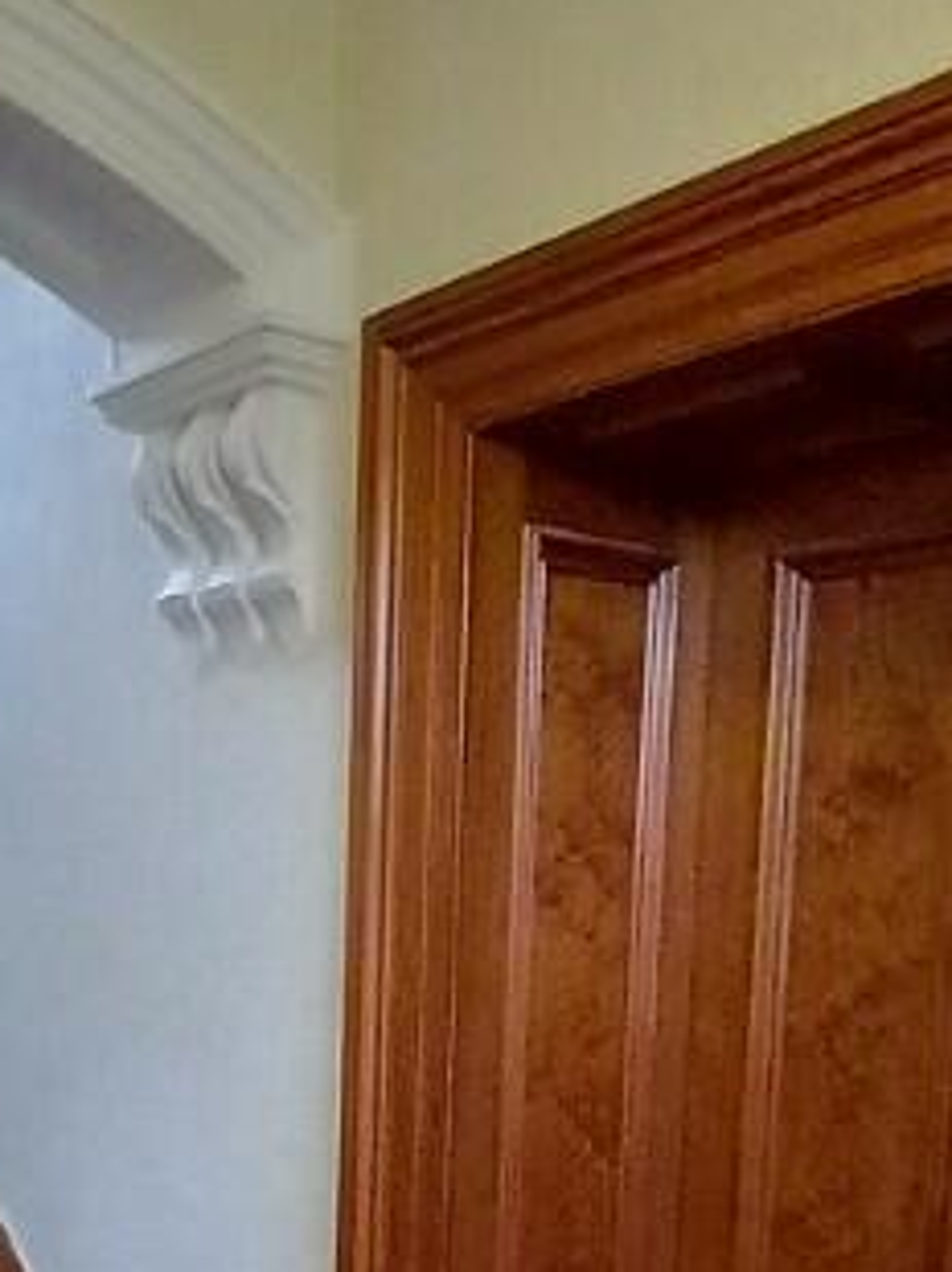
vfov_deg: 41.2
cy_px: 1091
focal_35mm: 43
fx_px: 1579
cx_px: 131
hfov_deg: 32.2
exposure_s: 1/14
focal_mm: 1.13
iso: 500
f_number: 2.2
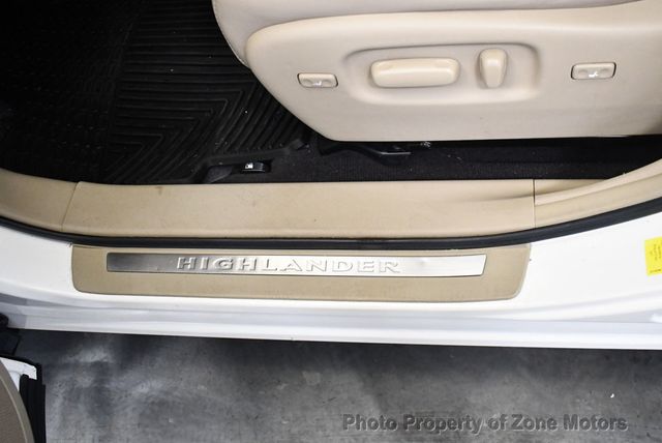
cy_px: 222
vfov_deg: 36.9
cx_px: 331
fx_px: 663
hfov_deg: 53.1
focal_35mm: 36
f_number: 3.5
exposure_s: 1/100
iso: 3200
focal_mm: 18
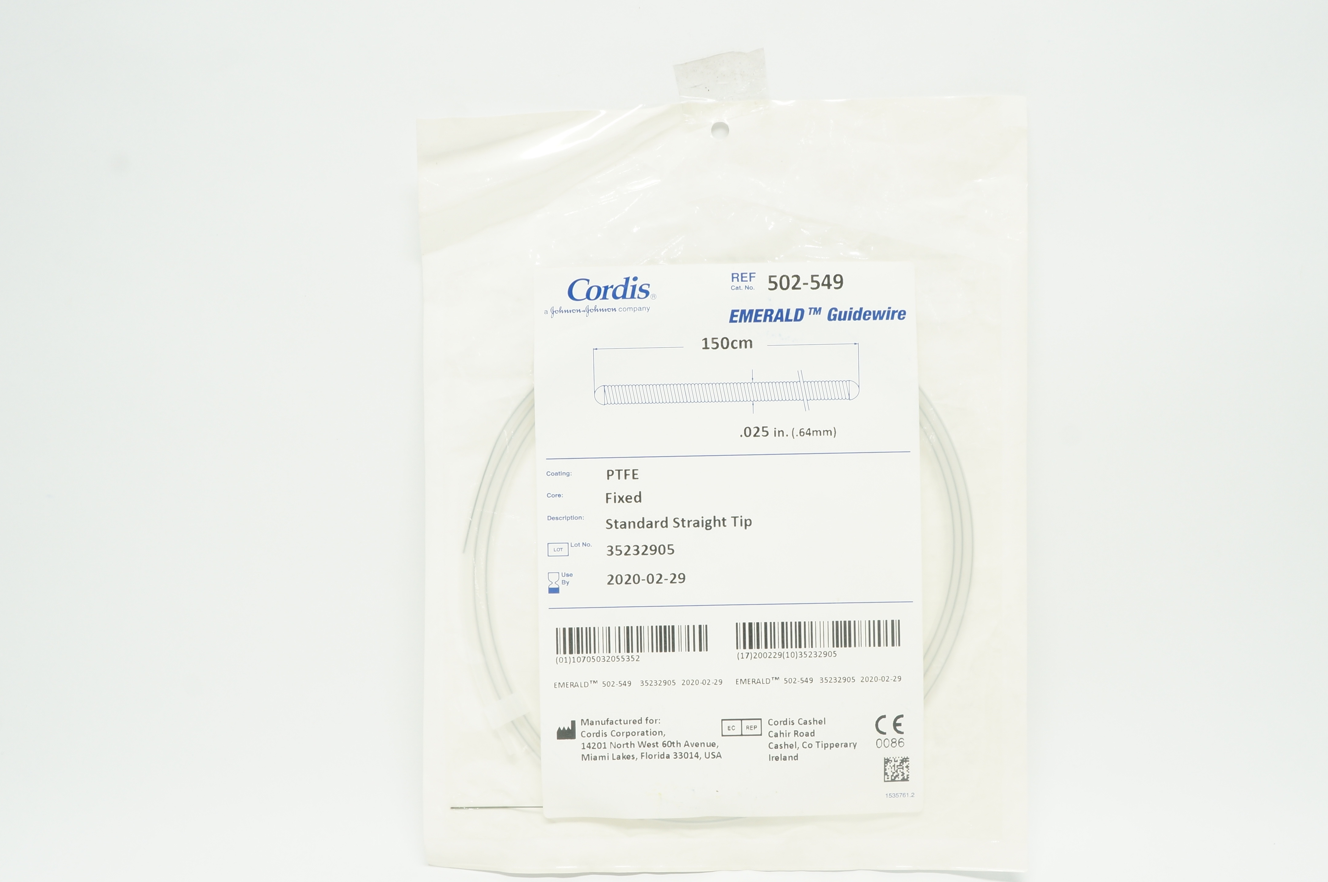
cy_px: 485
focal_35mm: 36
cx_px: 726
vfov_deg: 37.2
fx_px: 1310
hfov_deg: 53.7
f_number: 11
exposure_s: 1/15
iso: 400
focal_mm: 21
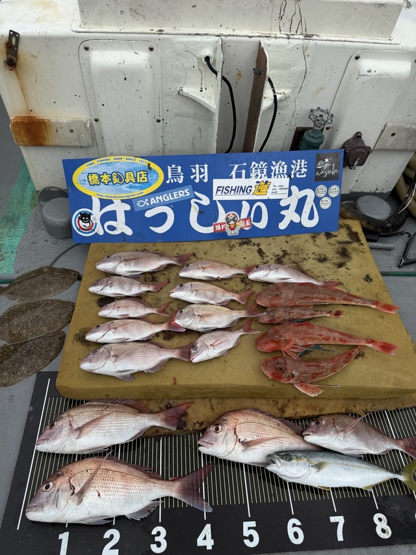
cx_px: 208
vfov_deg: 71.6
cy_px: 278
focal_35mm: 24
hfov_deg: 56.8
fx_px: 385
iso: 80
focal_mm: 6.76
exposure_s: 1/4975
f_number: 1.78
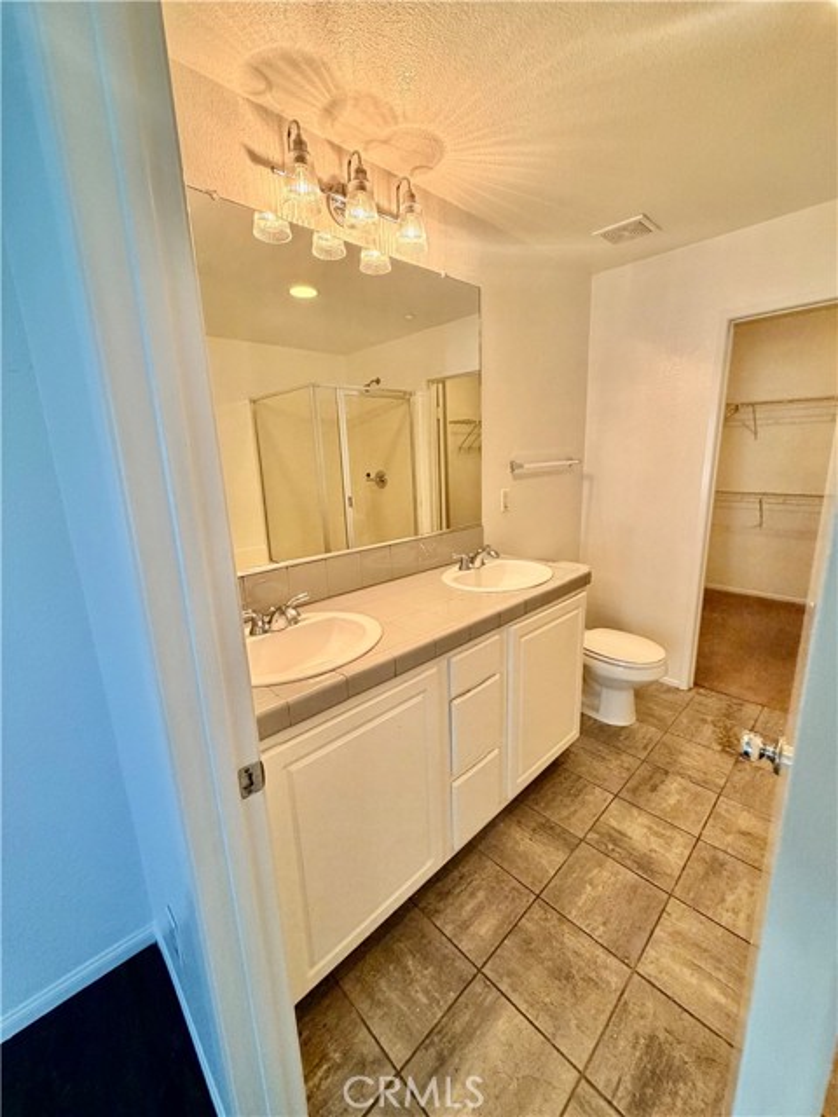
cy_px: 558
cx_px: 419
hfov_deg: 85.7
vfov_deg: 102.1
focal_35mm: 14
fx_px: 452
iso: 250
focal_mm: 2.22
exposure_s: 1/60
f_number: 2.2
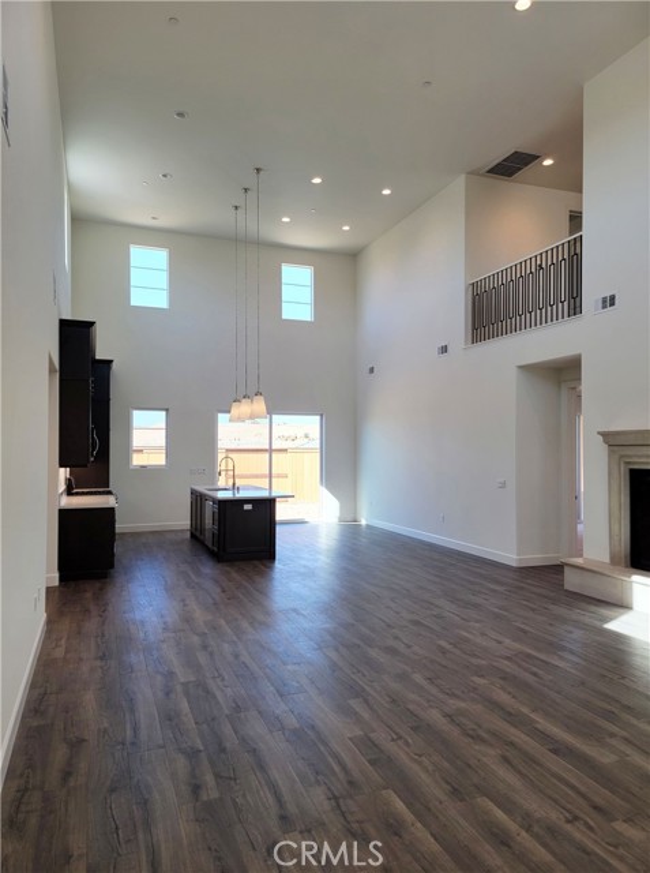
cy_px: 436
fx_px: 603
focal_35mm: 24
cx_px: 325
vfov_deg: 71.7
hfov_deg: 56.6
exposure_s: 1/120
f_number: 1.8
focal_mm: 6.7
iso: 25
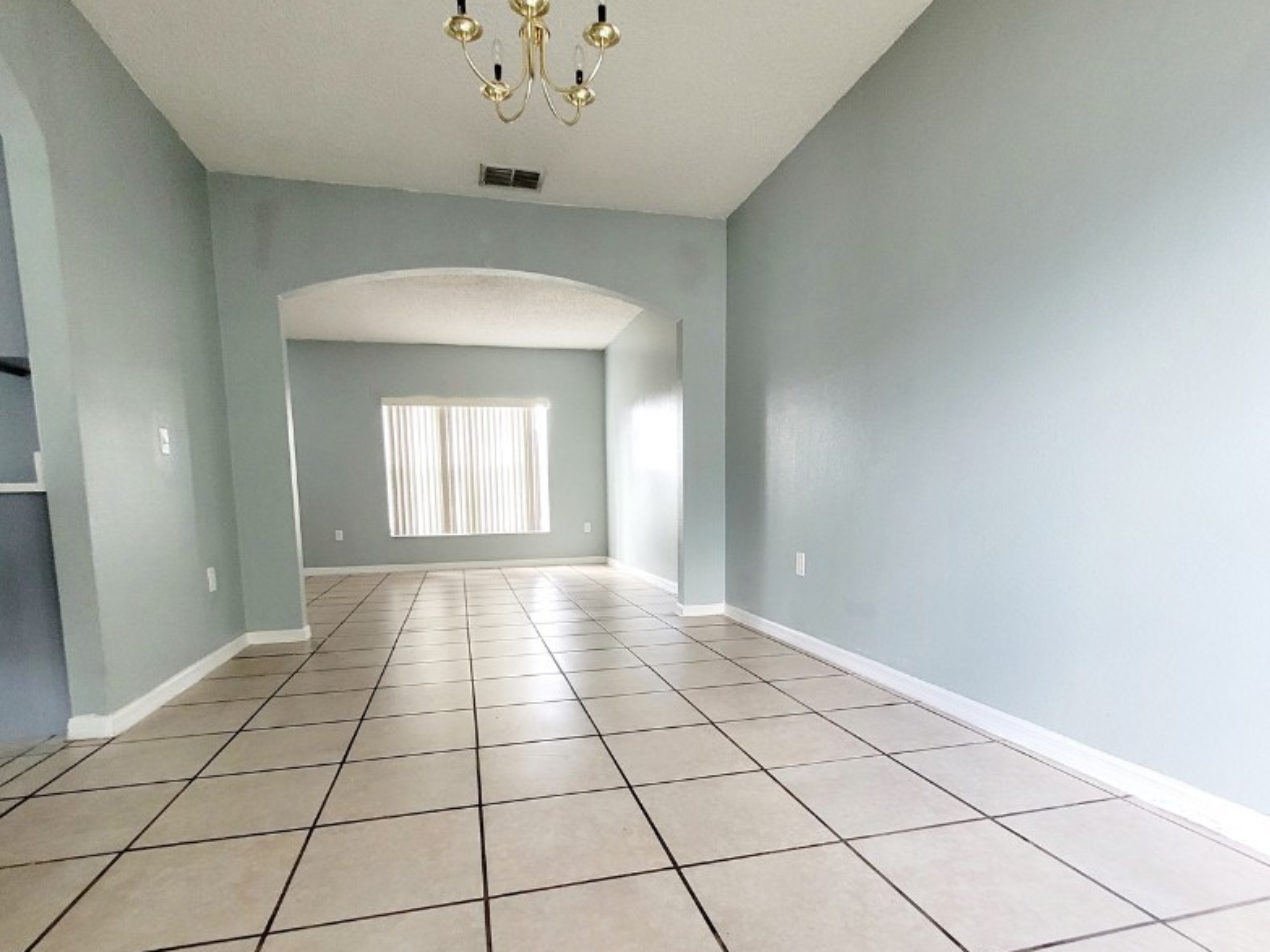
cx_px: 647
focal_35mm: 17
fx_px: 624
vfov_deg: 74.0
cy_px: 566
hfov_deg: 91.0
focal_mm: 1.74
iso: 200
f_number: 2.2
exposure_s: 1/60.2
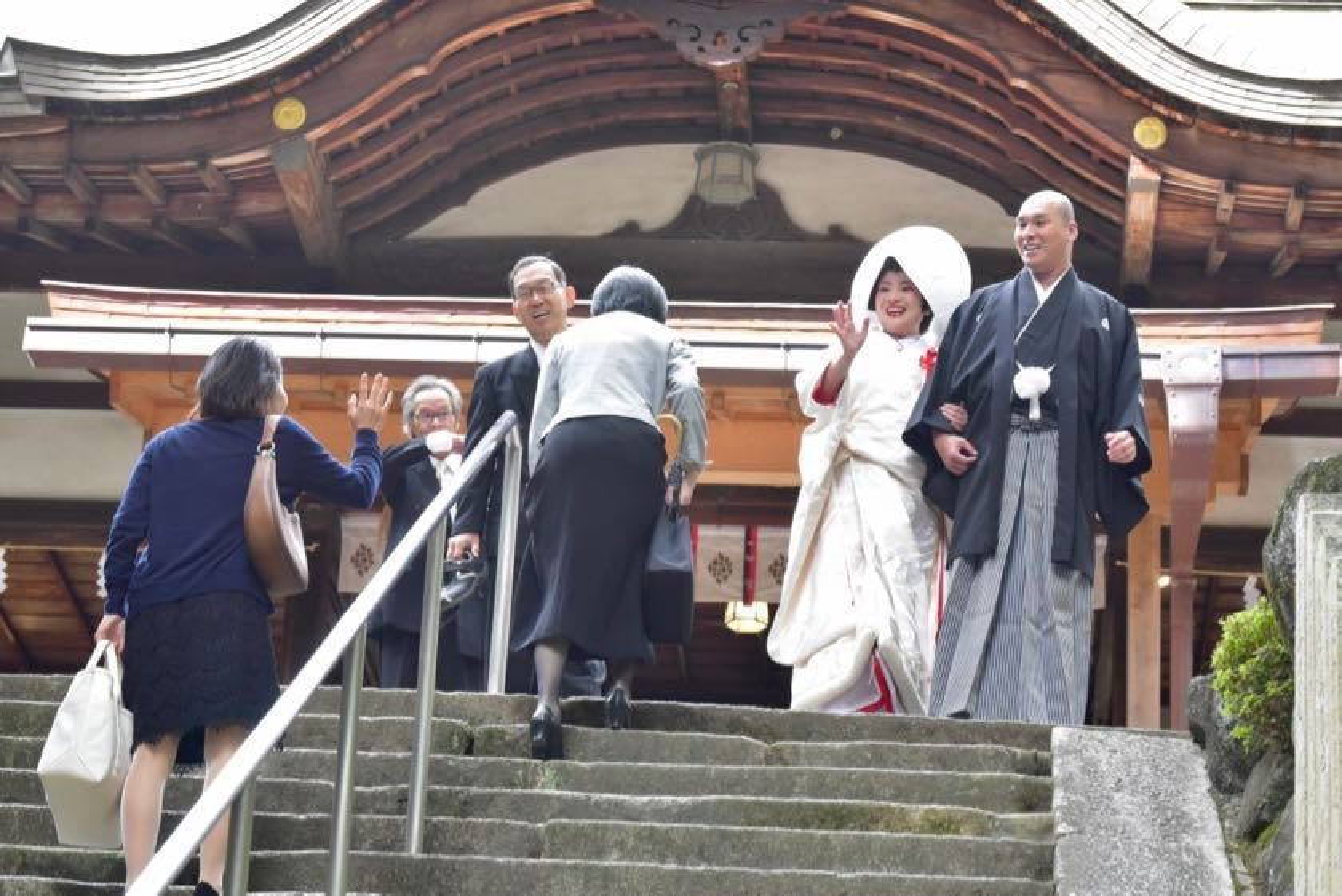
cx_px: 671
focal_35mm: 112
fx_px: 4177
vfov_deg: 12.2
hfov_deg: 18.3
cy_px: 448
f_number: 8
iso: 4000
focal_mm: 112
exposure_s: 1/250
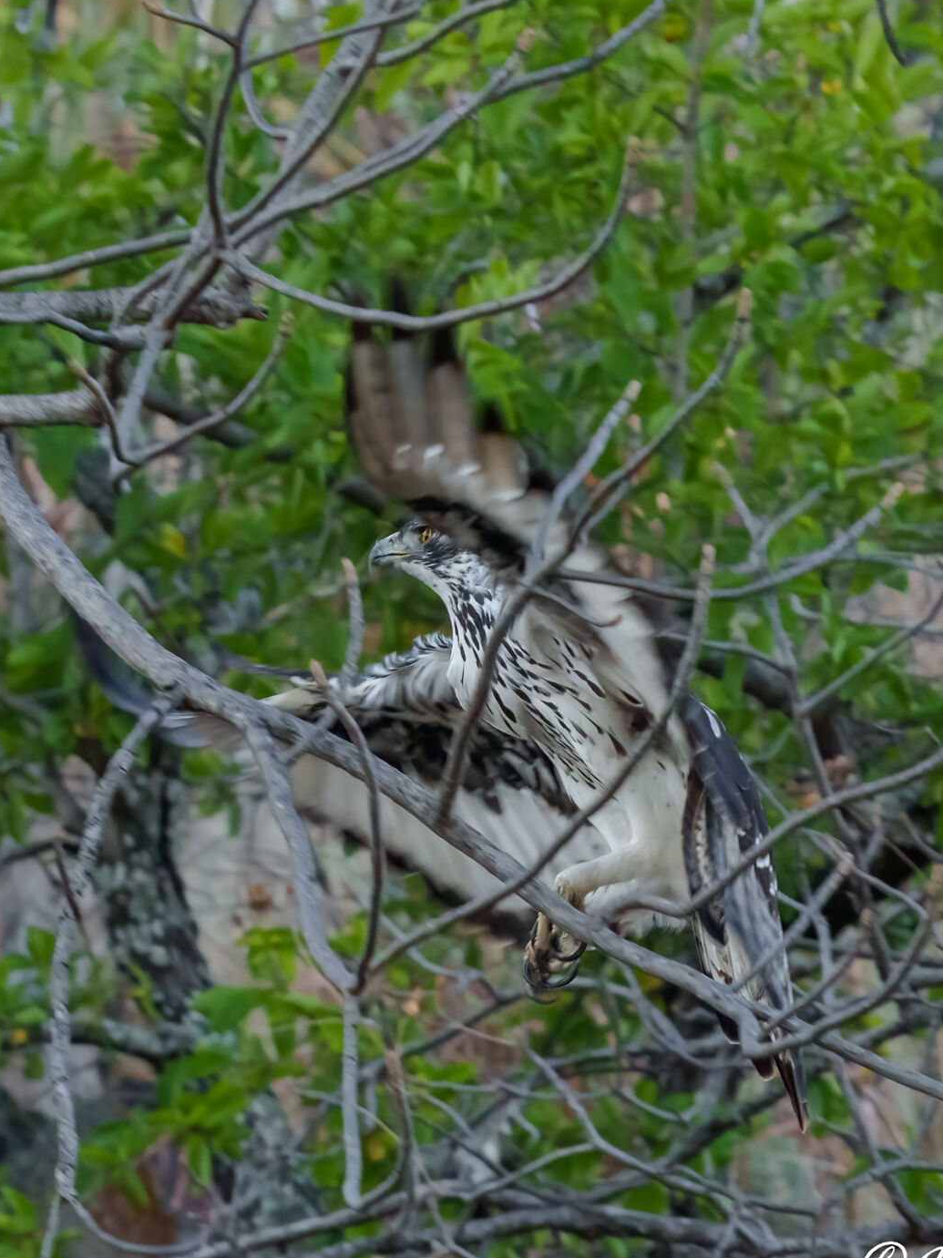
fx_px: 34013
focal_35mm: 936
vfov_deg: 2.1
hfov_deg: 1.6
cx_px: 272
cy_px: 616
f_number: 9
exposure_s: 1/500
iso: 2500
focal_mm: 560
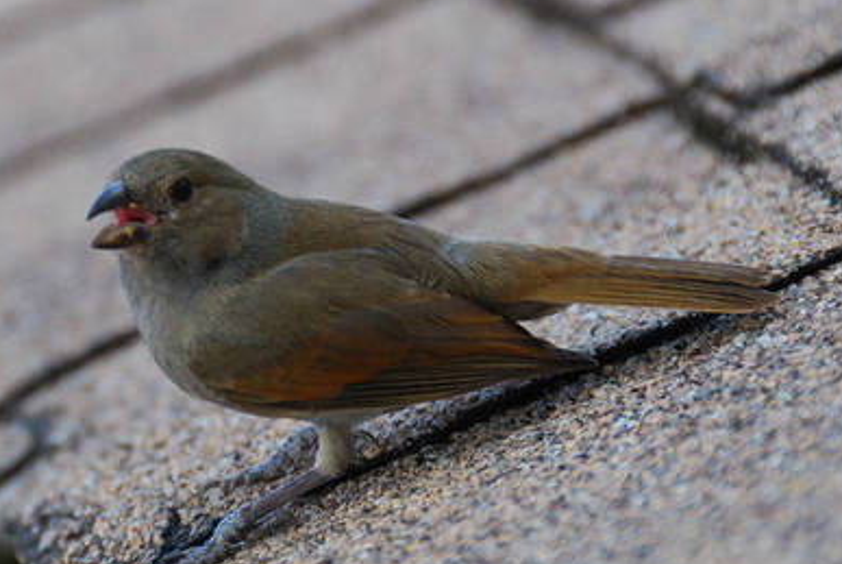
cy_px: 196
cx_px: 255
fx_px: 12714
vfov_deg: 2.5
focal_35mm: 543
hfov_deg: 3.8
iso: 400
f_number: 5.6
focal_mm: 200
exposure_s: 1/320
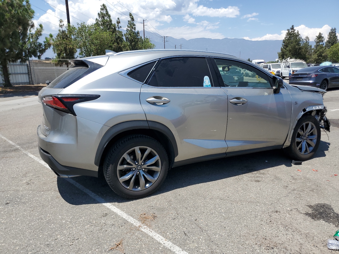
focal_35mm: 26
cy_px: 127
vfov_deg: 53.1
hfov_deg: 67.3
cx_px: 170
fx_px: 255
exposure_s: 1/3333
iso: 50
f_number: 1.5
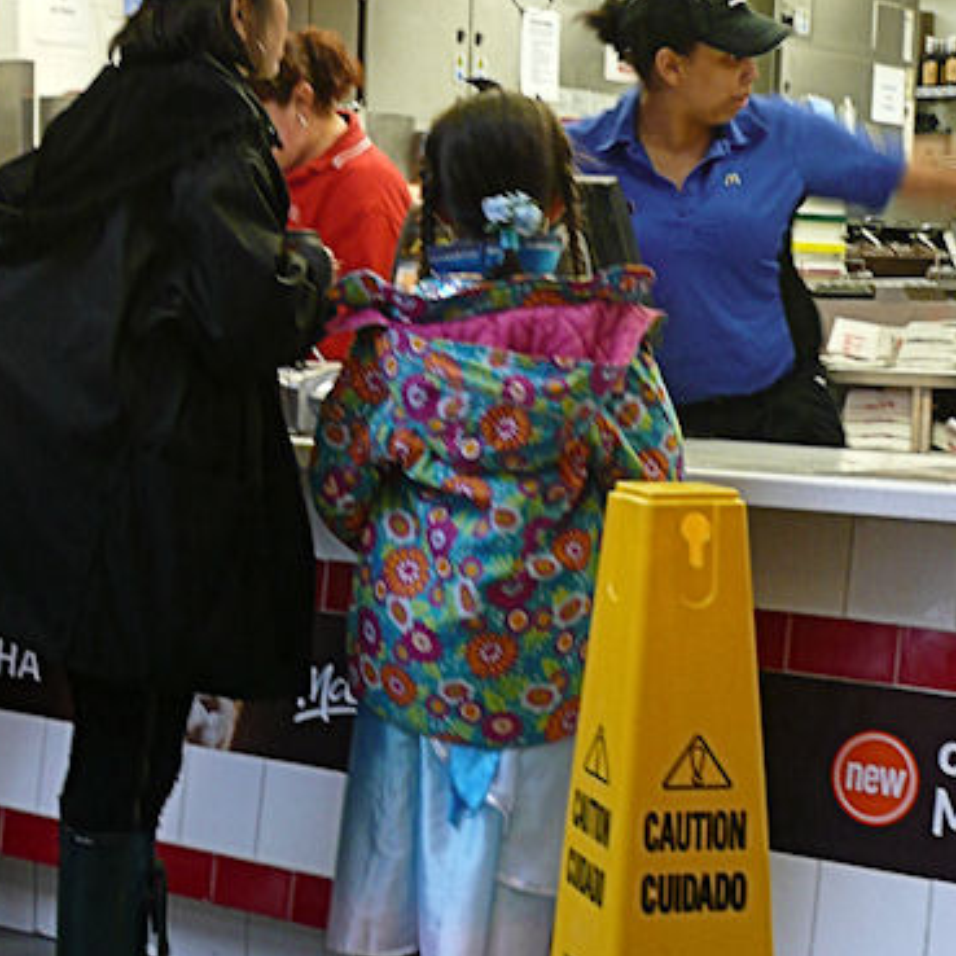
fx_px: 2468
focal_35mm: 79
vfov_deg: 21.9
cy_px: 518
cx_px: 381
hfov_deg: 21.9
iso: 200
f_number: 4.3
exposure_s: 1/8
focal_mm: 9.1
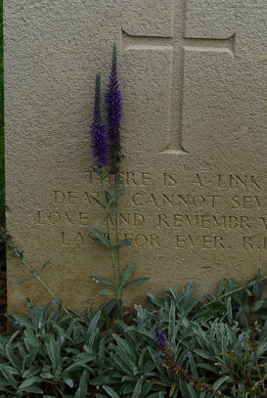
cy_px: -20
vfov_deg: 15.2
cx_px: 184
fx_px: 1462
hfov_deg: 10.4
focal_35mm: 132
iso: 200
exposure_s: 1/250
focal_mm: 40
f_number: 8
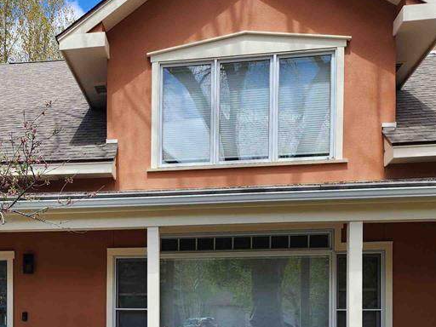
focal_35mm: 46
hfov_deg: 40.1
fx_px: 579
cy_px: 319
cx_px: 107
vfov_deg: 29.6
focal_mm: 6.4
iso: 12
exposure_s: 1/497
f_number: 1.8
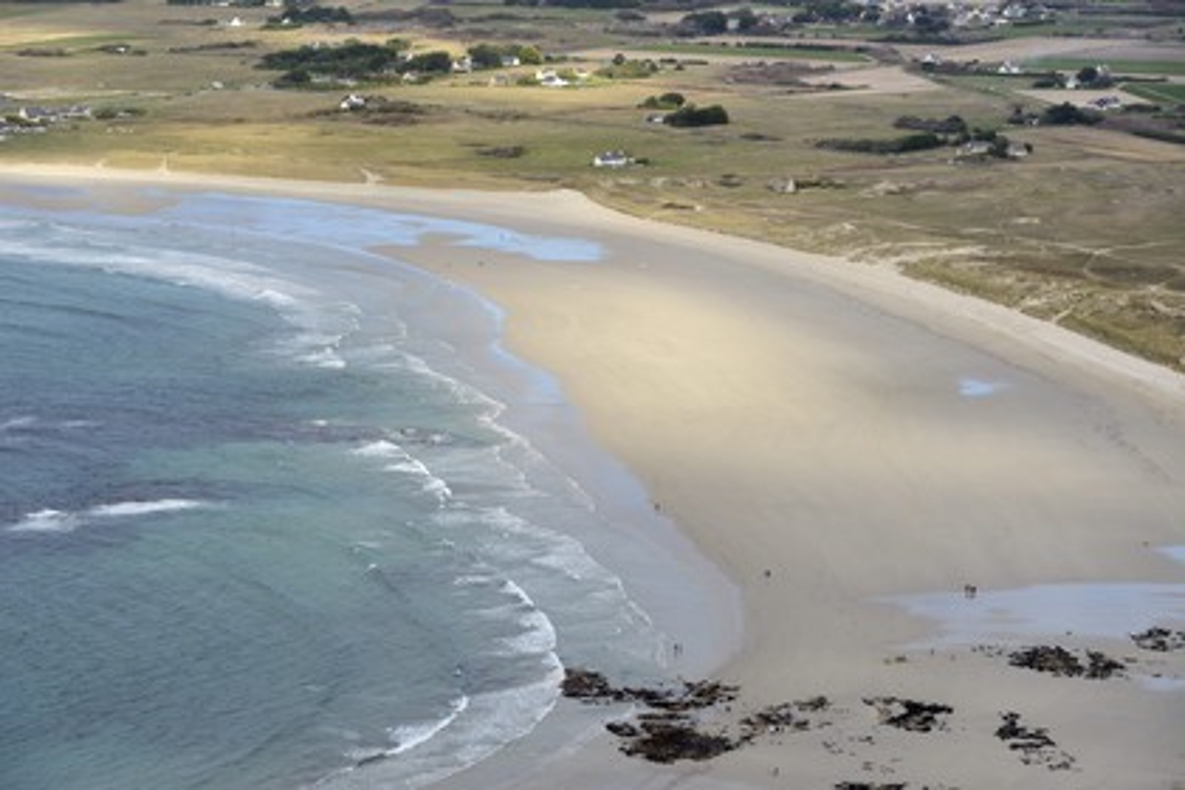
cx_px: 592
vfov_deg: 12.5
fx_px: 3621
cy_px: 395
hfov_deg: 18.6
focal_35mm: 110
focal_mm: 110
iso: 400
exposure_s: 1/1000
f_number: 7.1
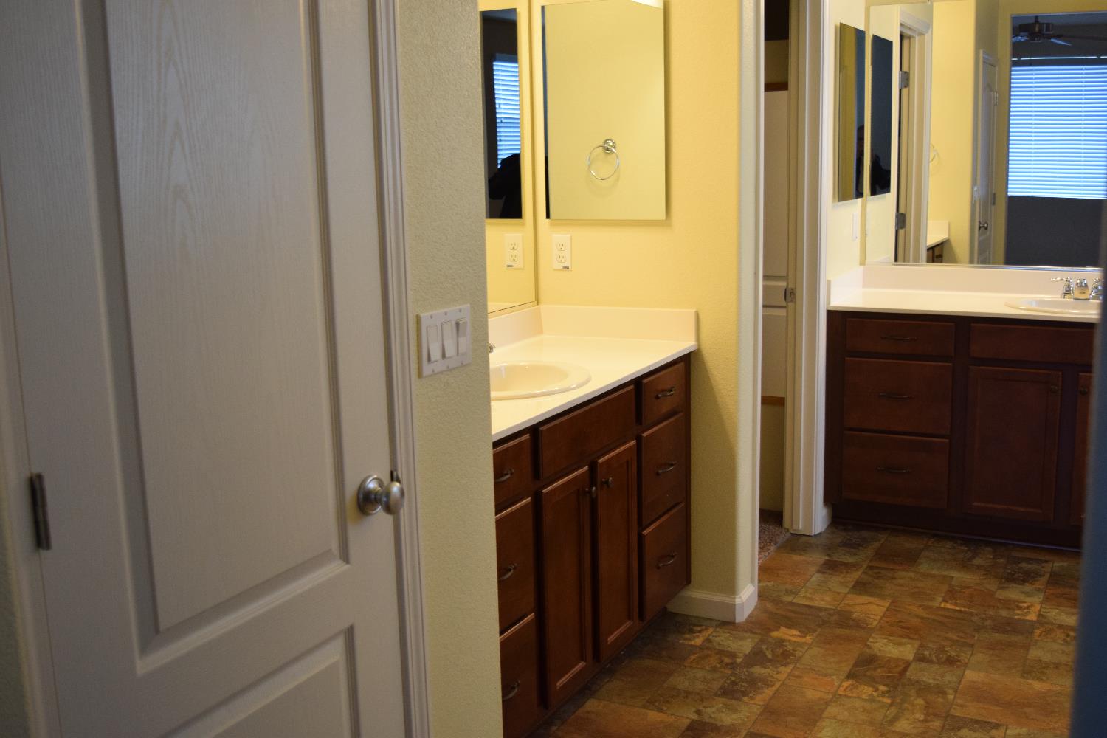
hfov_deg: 49.6
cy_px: 369
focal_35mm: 39
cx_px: 554
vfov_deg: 34.2
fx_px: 1199
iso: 1100
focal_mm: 26
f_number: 4
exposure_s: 1/60
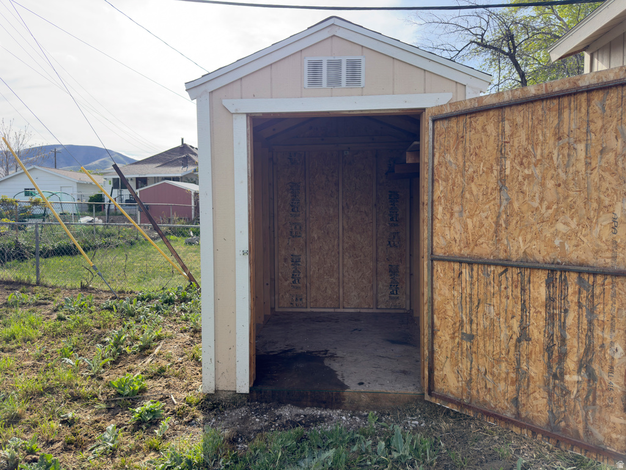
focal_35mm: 24
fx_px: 434
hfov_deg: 71.6
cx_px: 313
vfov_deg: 56.8
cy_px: 235
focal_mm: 6.76
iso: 100
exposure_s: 1/2137
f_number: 1.78
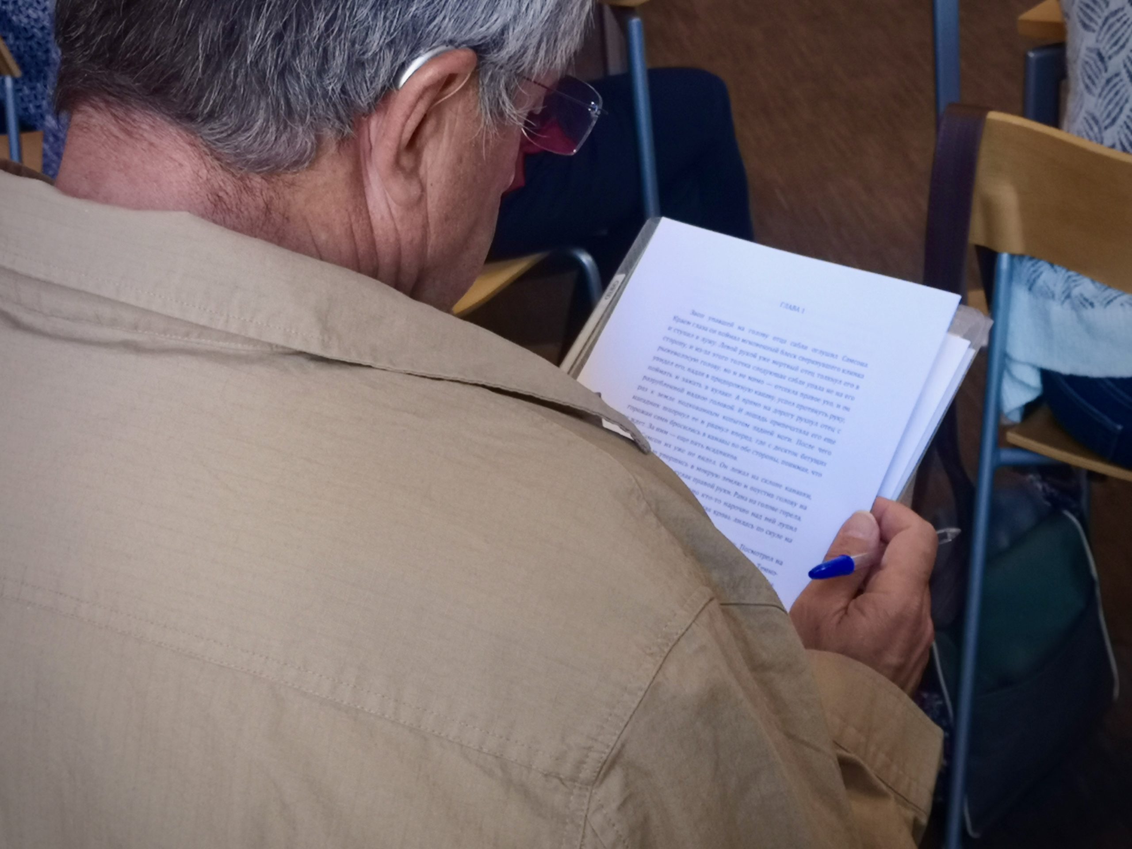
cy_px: 424
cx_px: 566
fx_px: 2126
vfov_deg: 22.6
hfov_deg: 29.8
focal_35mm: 65
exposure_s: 1/33.3
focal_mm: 3.95
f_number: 1.8
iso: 160
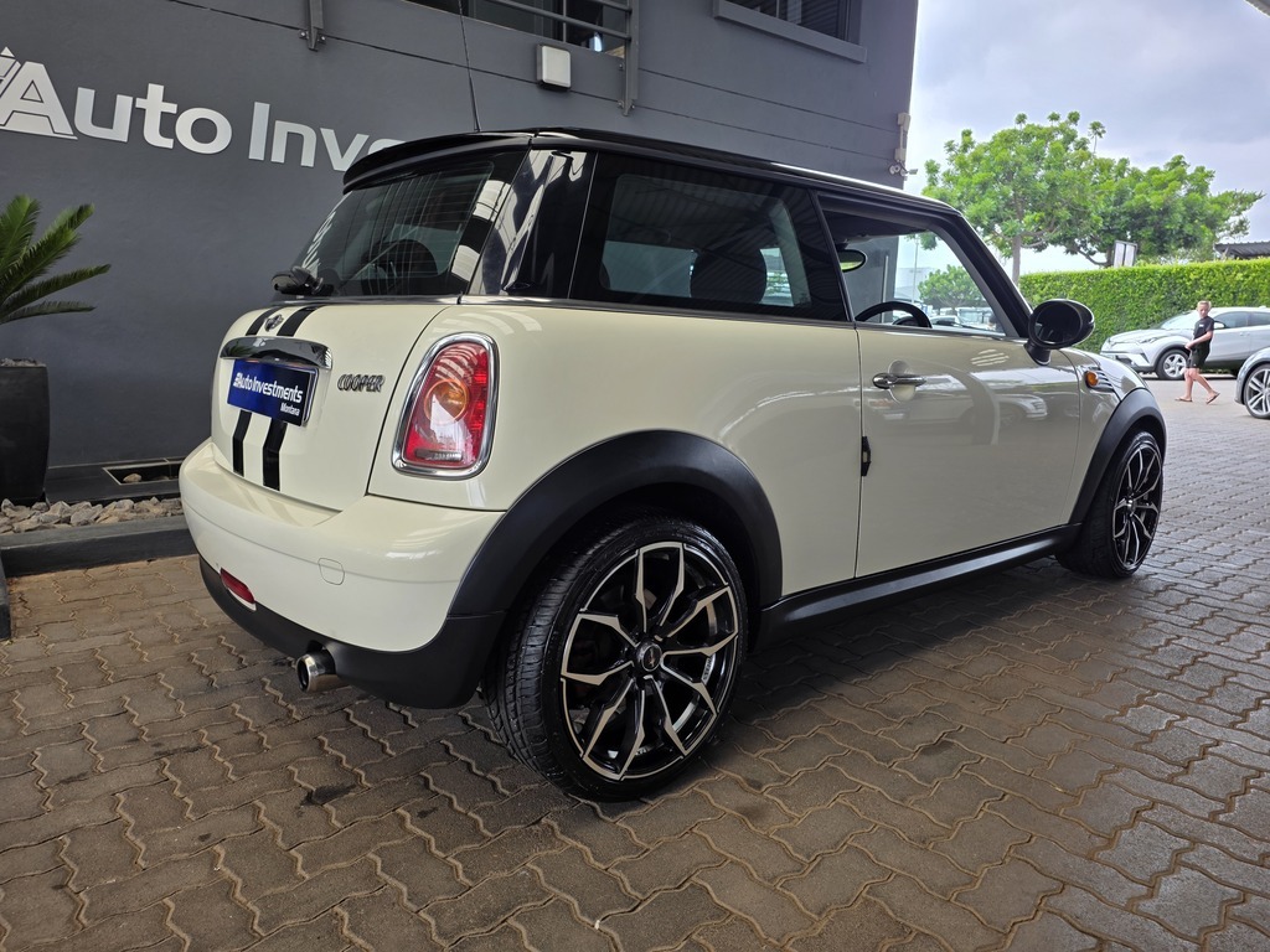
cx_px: 635
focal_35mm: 23
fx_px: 844
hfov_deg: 73.9
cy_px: 476
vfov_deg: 58.9
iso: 40
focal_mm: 6.25
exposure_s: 1/359
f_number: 1.7
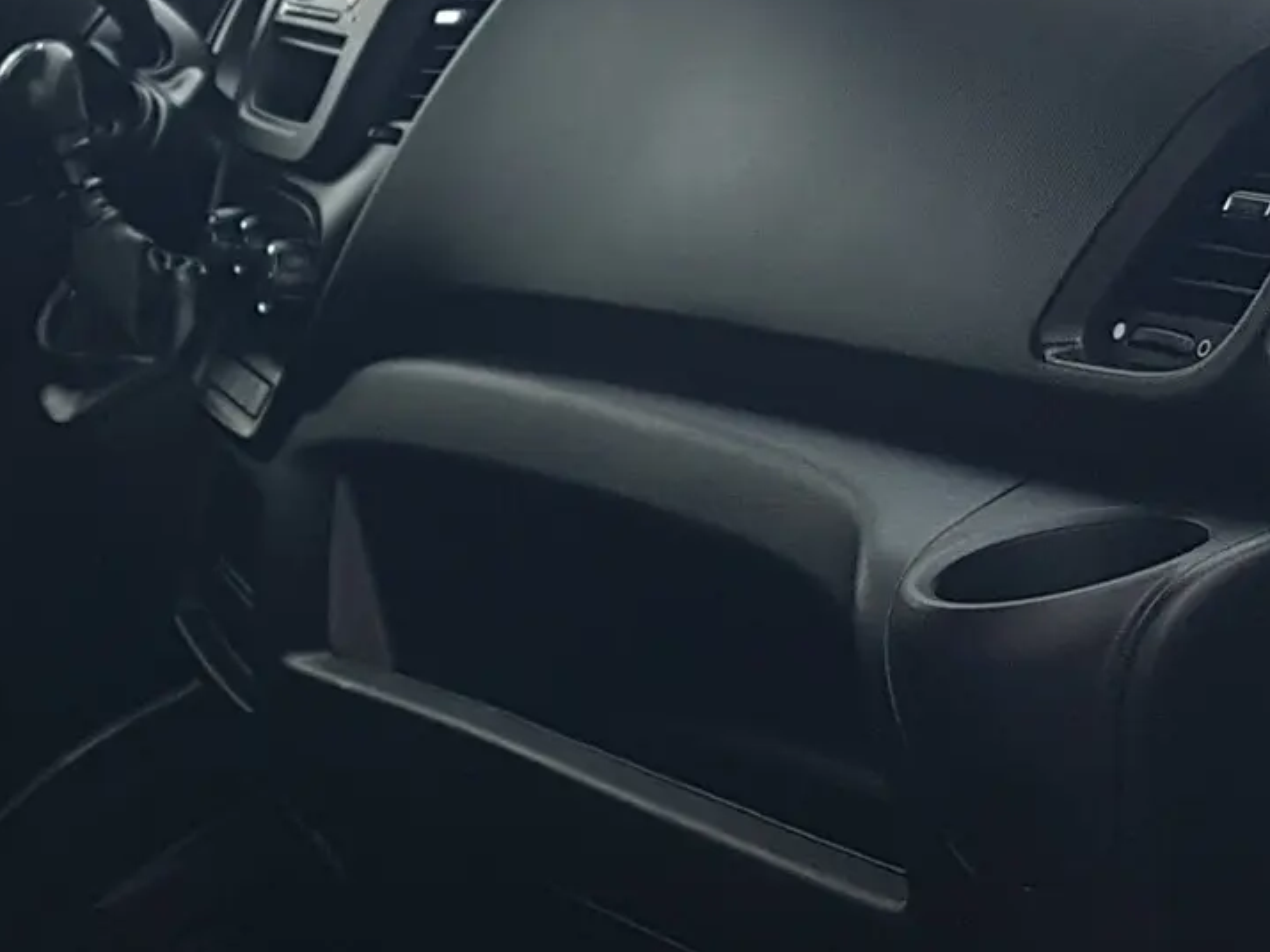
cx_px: -198
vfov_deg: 16.7
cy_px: 249
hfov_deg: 20.9
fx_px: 3228
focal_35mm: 88
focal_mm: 4.2
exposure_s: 1/50
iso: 100
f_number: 1.7
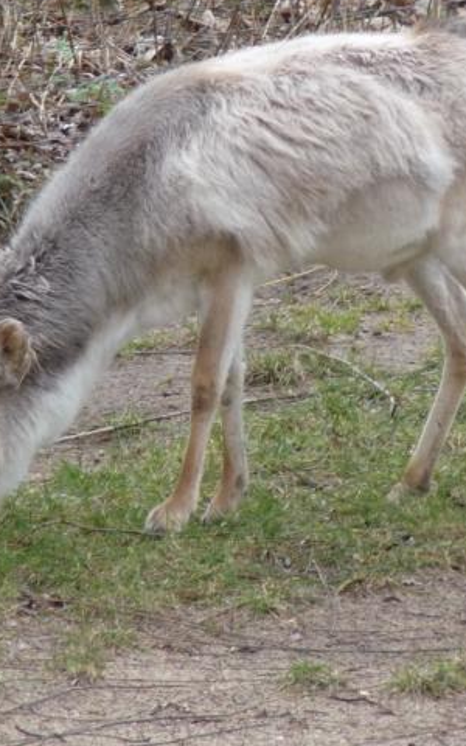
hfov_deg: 1.5
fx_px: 17435
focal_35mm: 858
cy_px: 317
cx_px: 166
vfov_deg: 2.4
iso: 250
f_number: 4.4
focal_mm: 86.4
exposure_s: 1/125
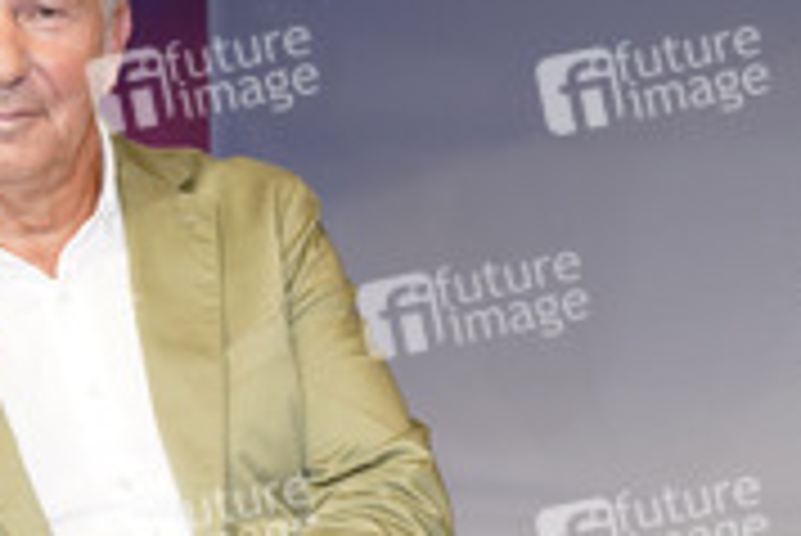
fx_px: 1804
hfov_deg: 24.3
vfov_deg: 16.8
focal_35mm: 81
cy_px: 419
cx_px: 83
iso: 2000
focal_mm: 32
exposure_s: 1/160
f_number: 5
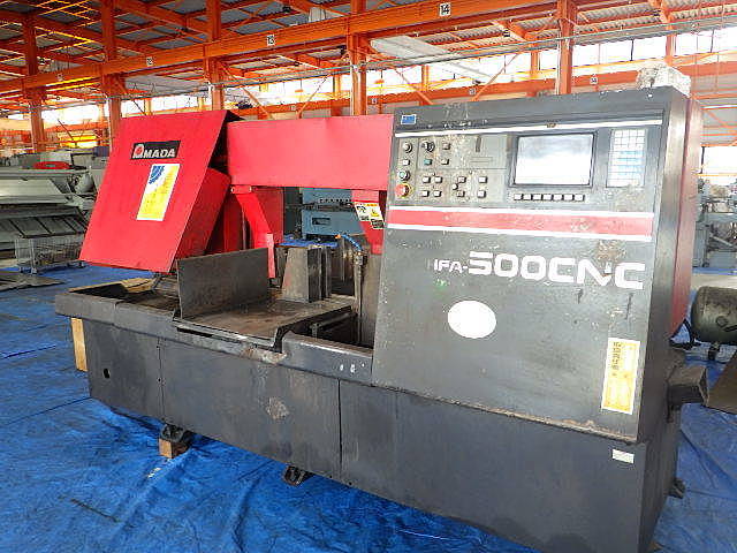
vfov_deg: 49.7
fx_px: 596
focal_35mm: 28
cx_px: 368
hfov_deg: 63.4
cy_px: 276
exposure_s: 1/45
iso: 320
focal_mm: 5
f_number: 3.5
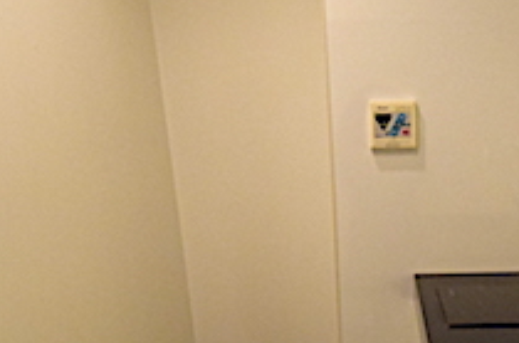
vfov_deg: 35.6
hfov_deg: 50.9
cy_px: 269
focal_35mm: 36
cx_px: 393
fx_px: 518
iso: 3200
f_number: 6.3
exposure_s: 1/160
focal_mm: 8
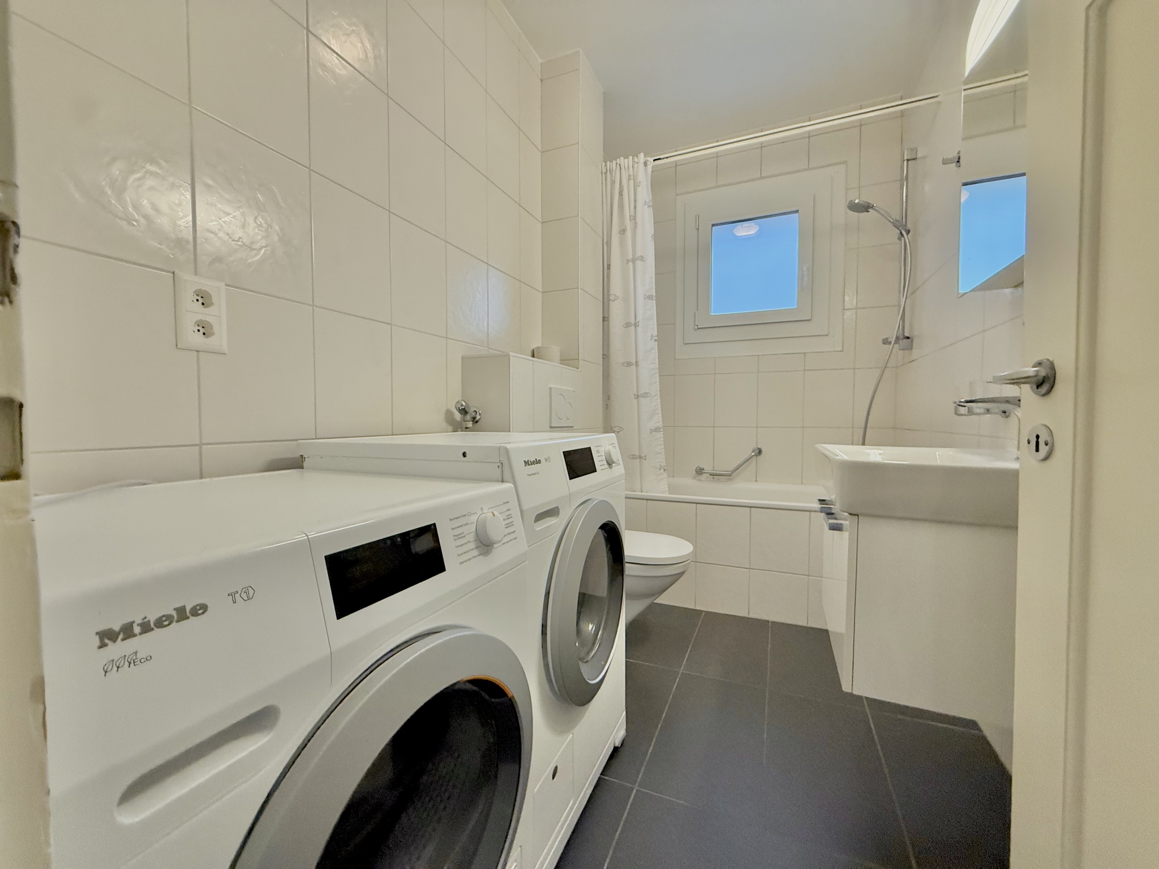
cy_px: 434
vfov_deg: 85.7
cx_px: 580
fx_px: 469
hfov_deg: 102.1
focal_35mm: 14
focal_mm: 2.22
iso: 320
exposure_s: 1/100
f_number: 2.2
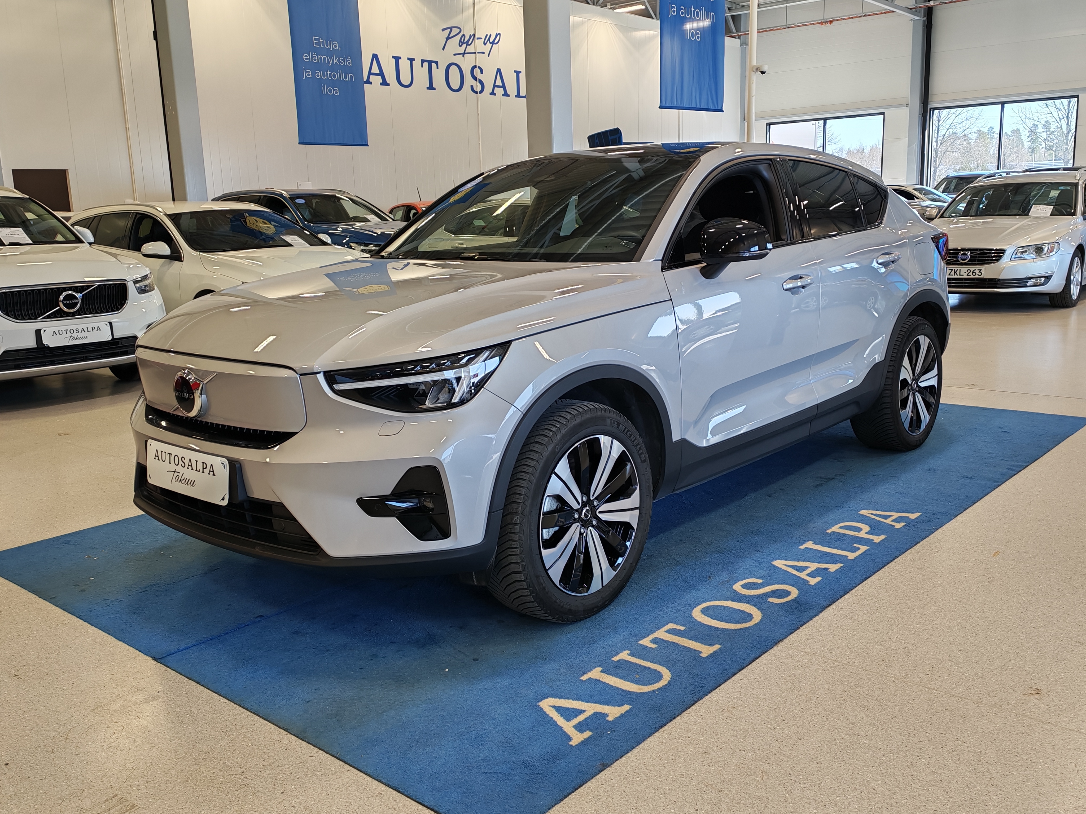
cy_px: 407
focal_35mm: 33
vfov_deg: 42.9
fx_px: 1035
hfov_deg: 55.4
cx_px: 543
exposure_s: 1/100
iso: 100
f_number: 1.9
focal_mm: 6.12
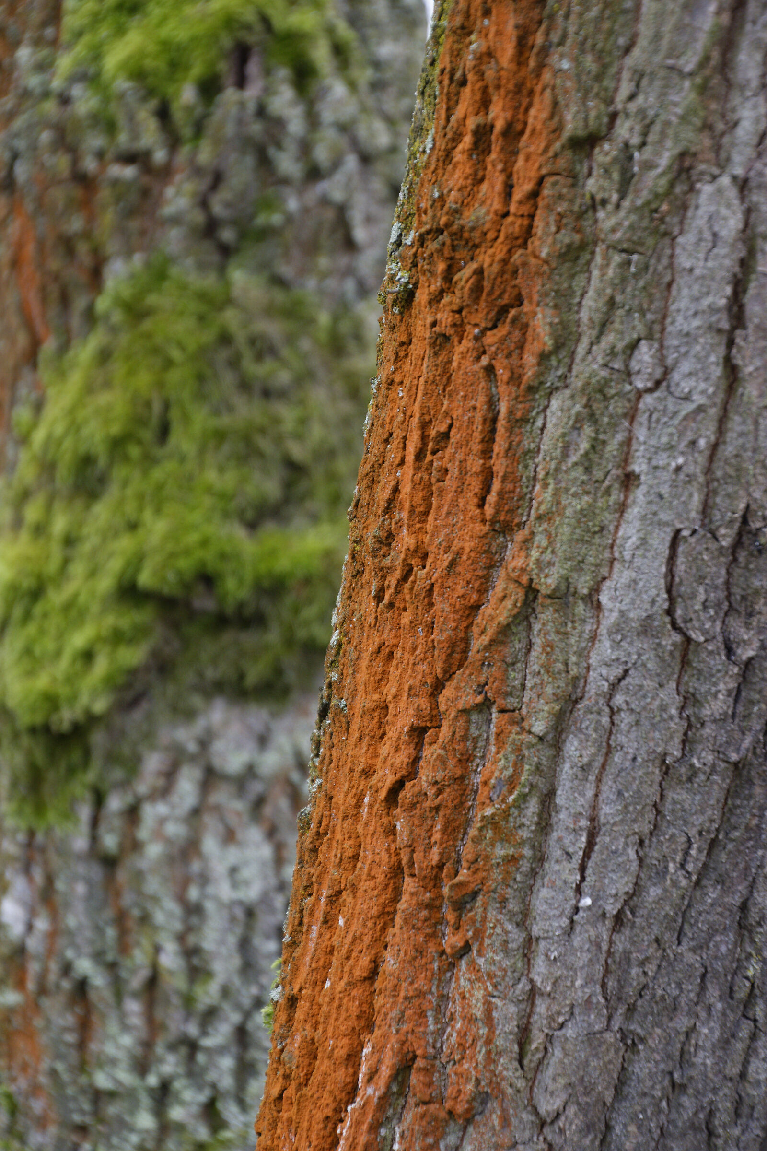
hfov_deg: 13.0
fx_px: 3355
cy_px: 576
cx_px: 384
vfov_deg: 19.5
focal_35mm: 105
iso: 400
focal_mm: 70
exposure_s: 1/90
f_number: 5.3
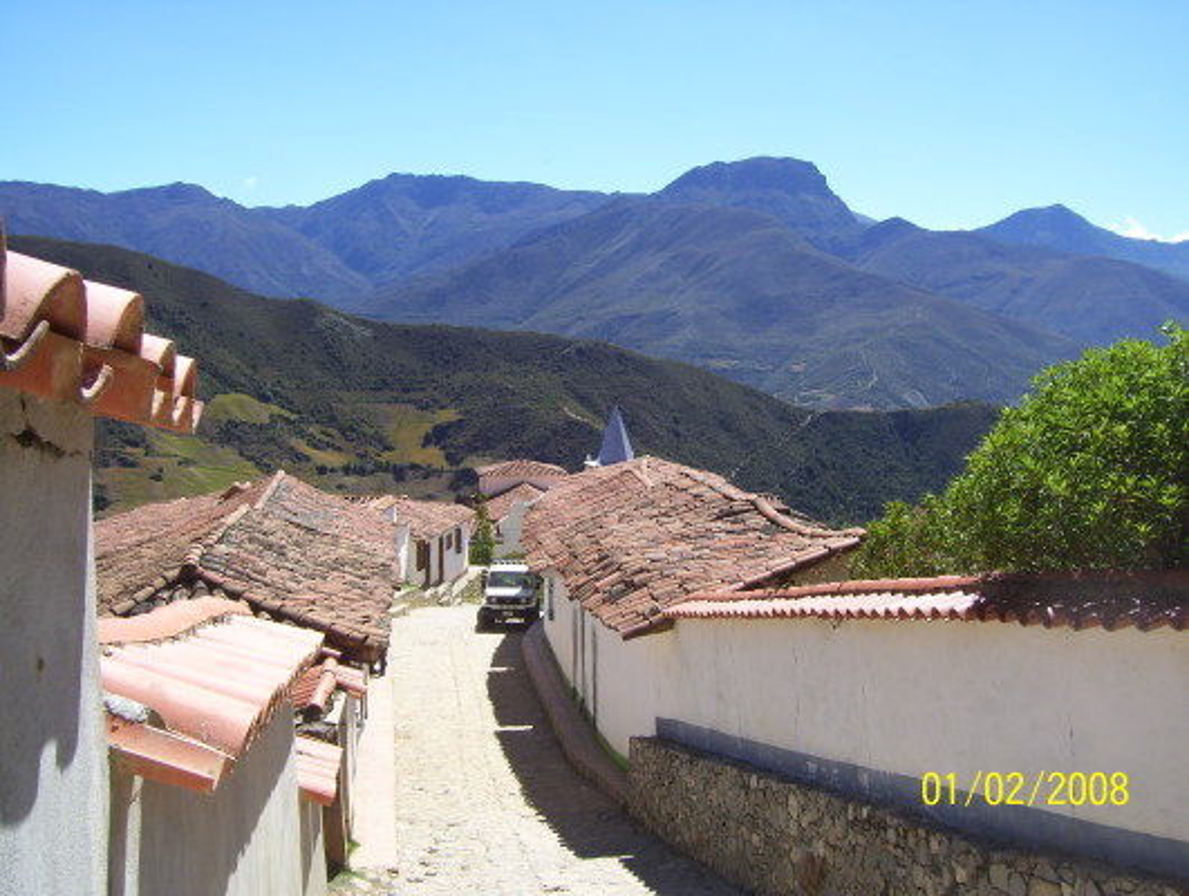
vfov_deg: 39.8
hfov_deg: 51.3
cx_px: 594
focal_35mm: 36
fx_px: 1238
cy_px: 448
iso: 80
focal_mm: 6
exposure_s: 1/500
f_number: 4.8
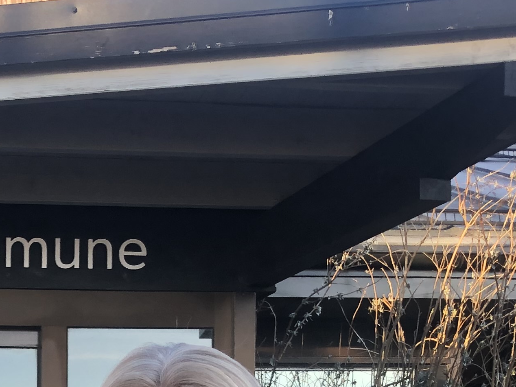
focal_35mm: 89
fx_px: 1327
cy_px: 547
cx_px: 15
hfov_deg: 21.3
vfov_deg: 15.5
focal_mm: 3.99
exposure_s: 1/120
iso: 32
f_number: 1.8
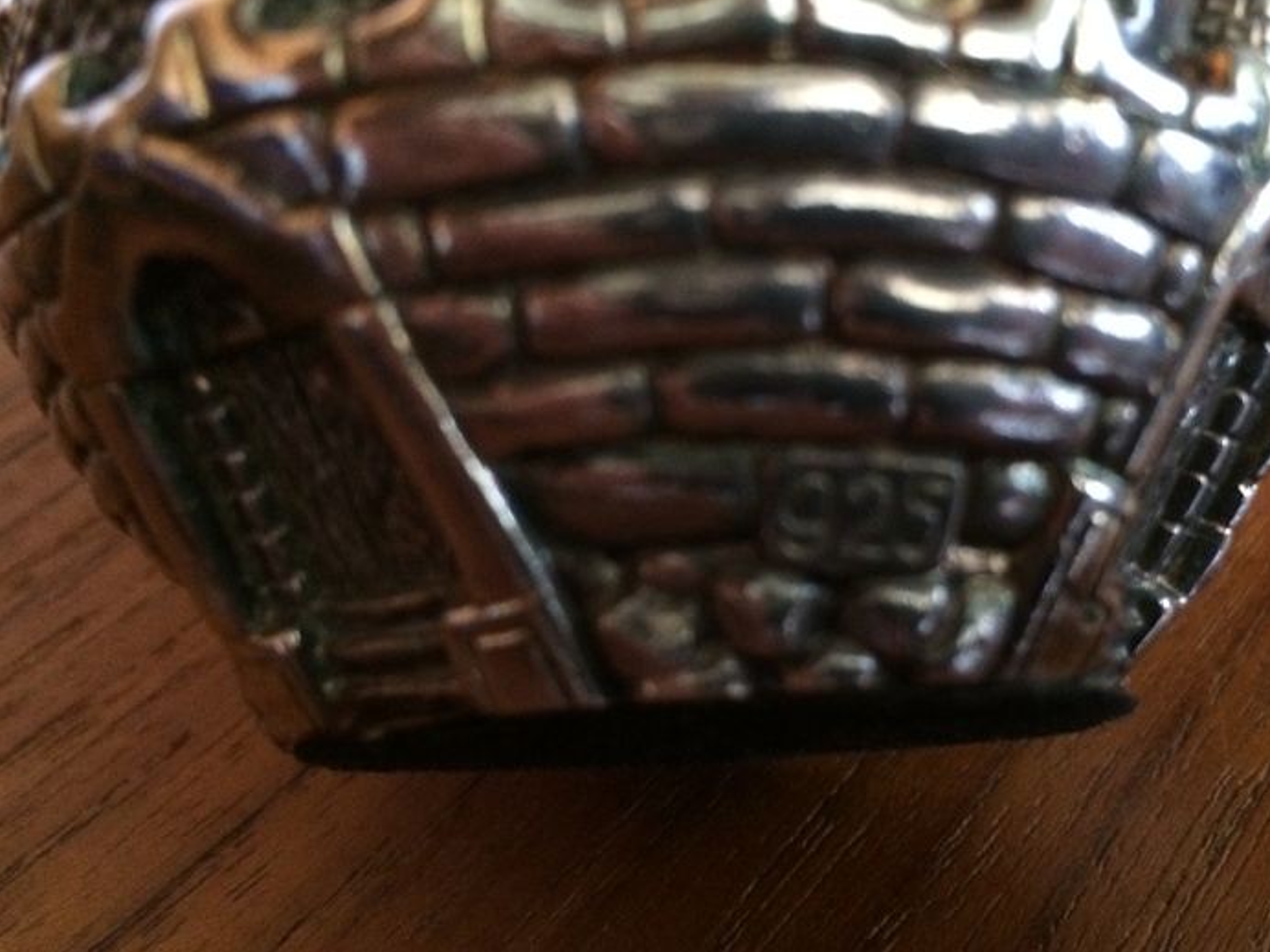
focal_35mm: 39
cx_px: 767
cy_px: 458
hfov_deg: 47.6
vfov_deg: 36.8
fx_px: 1431
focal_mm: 4.12
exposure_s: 1/15
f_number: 2.2
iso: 400
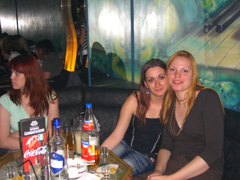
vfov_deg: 31.5
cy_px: 90
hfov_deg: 41.2
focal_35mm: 46
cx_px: 120
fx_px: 319
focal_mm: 9.5
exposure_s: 1/60
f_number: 3.1
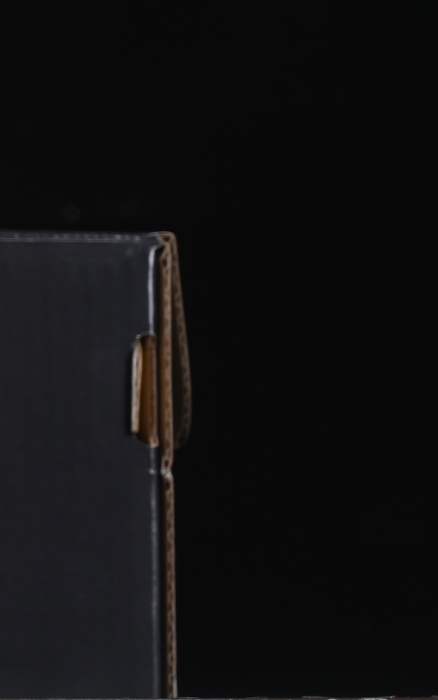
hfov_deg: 4.9
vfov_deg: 8.0
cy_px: 197
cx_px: -593
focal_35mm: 263
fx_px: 5020
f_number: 7.1
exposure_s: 1/80
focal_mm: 50
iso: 160
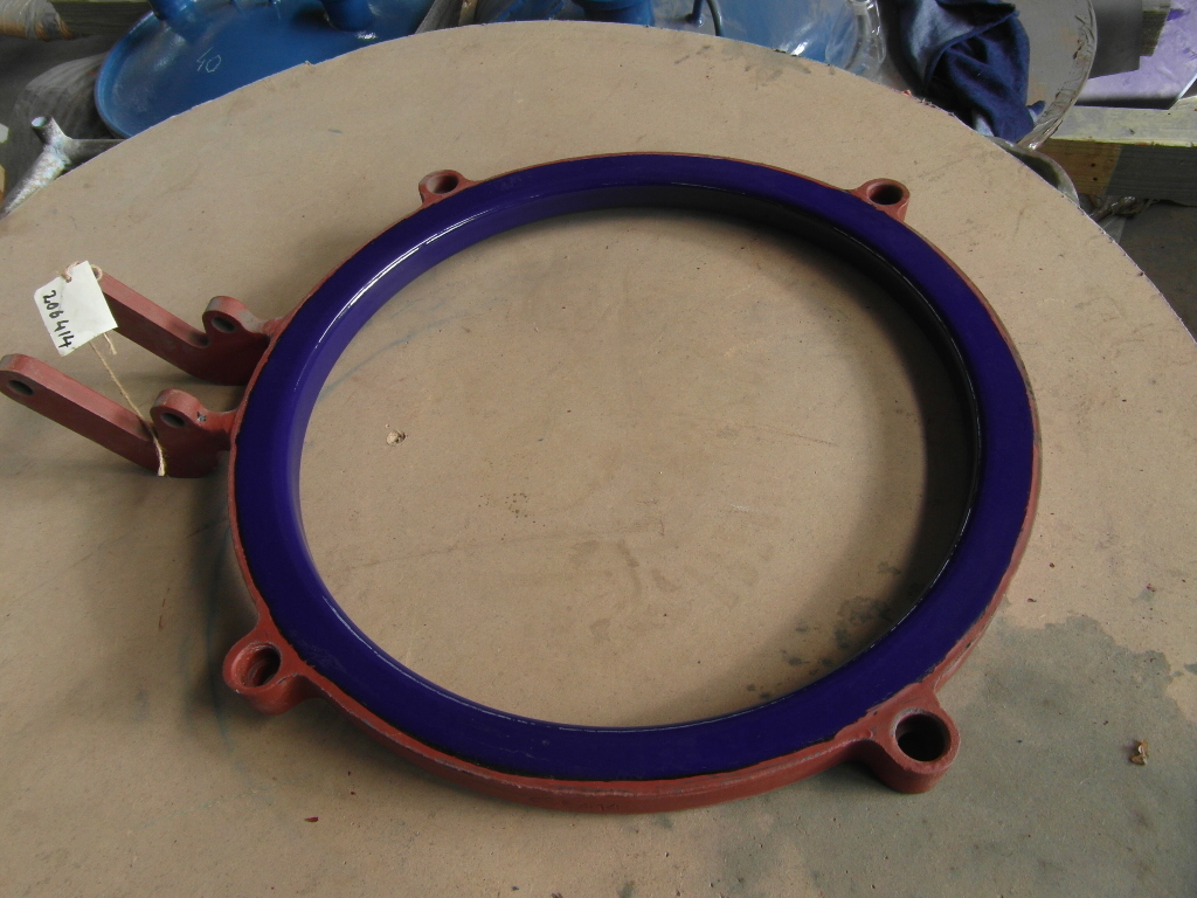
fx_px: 830
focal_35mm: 24
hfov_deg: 71.6
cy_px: 449
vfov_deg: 56.8
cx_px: 598
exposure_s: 1/30
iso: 80
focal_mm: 4
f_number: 4.2
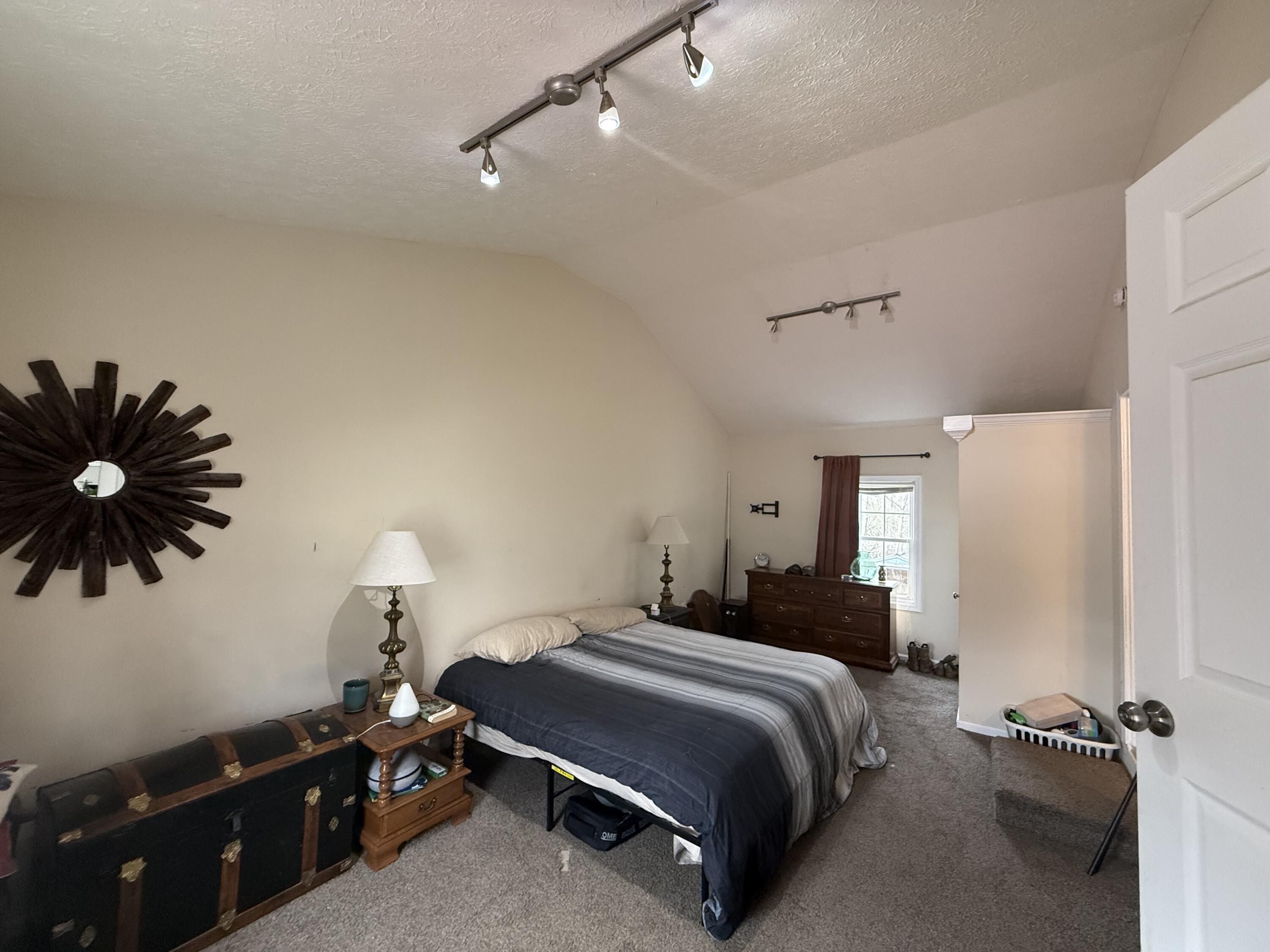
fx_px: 514
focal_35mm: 14
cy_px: 476
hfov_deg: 102.1
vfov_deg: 85.7
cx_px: 635
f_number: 2.2
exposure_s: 1/120
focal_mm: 2.22
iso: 500
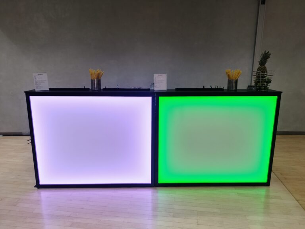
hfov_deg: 71.6
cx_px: 152
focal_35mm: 24
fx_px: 211
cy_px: 114
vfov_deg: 56.8
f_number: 1.89
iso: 220
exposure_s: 1/100
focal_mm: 5.89
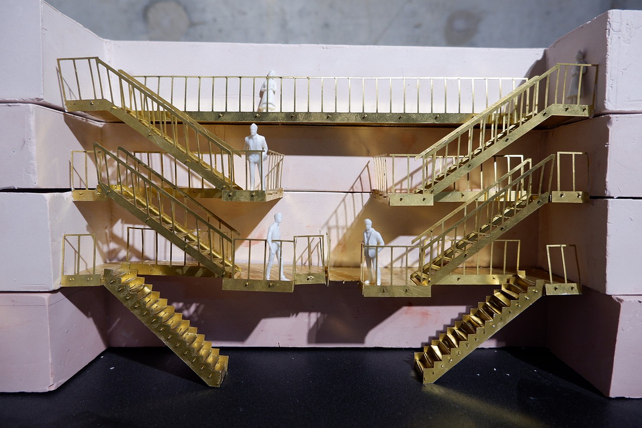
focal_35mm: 23
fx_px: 410
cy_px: 214
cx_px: 321
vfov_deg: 55.1
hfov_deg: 76.1
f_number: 3.5
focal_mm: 15
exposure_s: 1/50
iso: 200
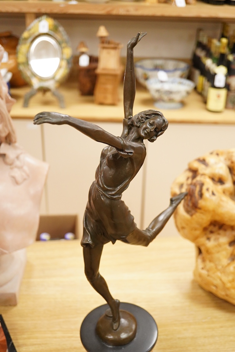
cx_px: 118
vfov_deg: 43.6
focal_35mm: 45
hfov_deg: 29.9
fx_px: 441
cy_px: 176
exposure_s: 1/250
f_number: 3.5
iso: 2500
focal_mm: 30
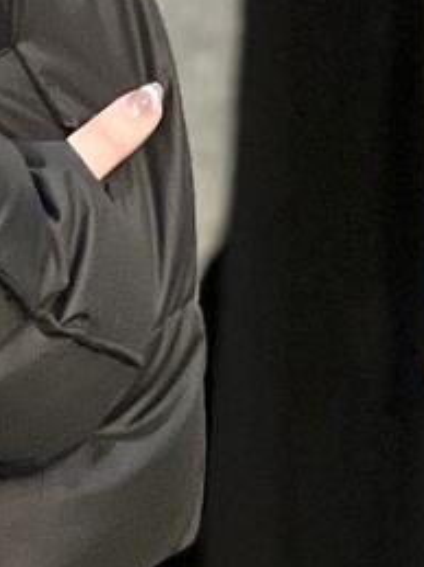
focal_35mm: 397
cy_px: -418
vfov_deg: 4.9
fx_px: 6489
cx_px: -313
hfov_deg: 3.7
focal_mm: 9
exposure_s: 1/33
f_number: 2.8
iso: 125
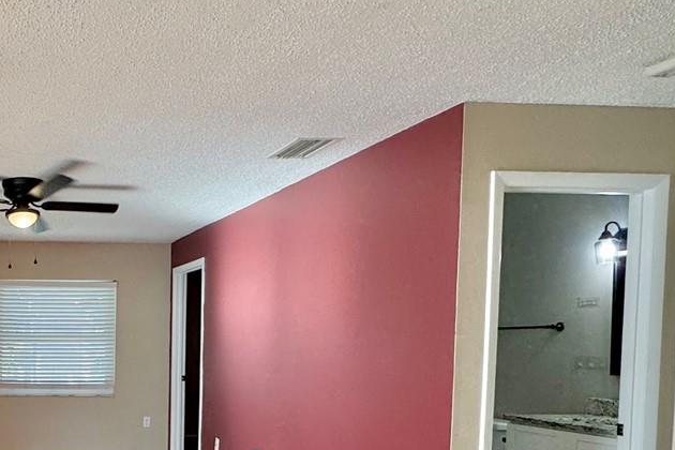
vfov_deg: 34.4
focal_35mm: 37
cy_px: 381
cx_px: 0
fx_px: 694
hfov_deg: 44.2
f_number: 2.2
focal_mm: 2.22
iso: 125
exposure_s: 1/120
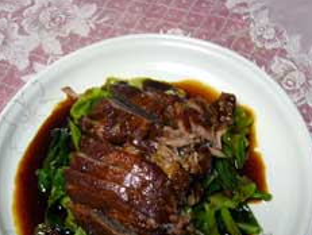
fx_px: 478
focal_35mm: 53
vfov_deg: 27.3
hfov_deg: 36.1
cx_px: 145
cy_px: 174
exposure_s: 1/8
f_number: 2.8
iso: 80
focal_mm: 5.8
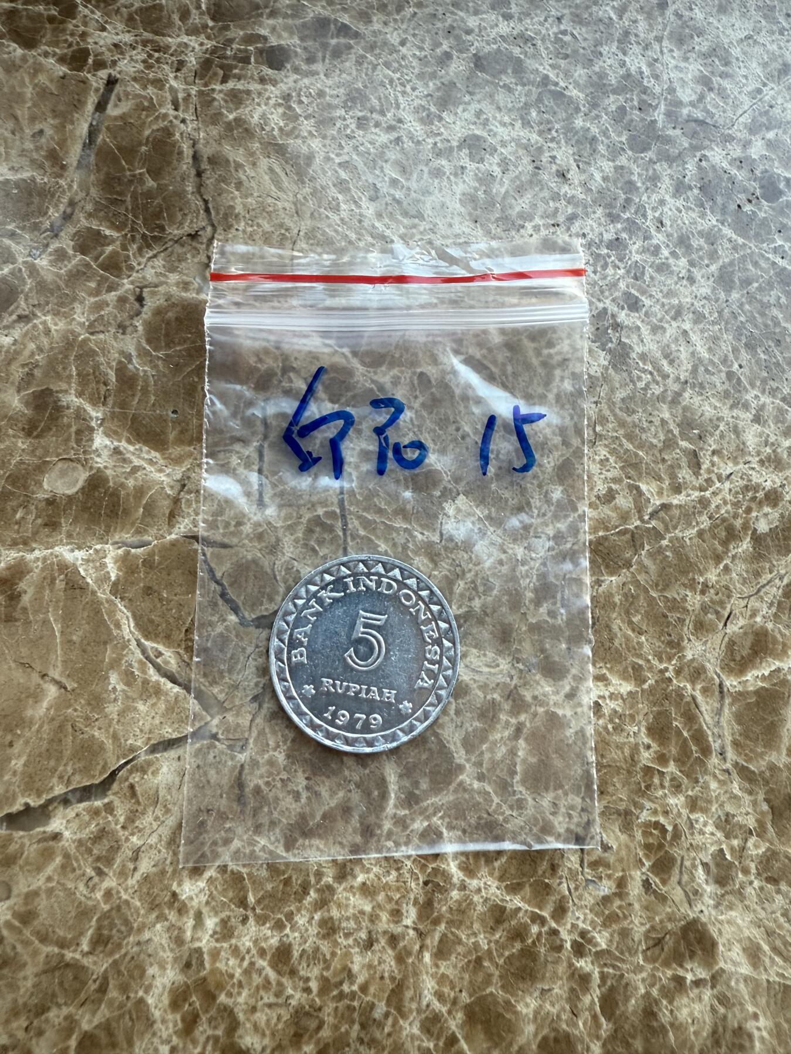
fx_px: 731
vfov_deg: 71.6
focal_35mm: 24
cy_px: 527
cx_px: 396
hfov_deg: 56.8
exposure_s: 1/99
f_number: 2.2
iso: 125
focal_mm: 2.22
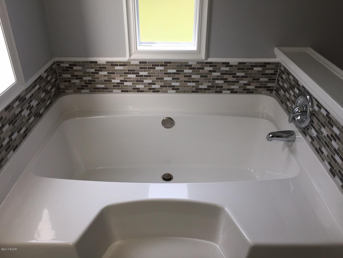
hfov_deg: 61.7
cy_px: 129
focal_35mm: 29
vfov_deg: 48.2
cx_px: 172
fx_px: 287
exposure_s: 1/120
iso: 50
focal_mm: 4.15
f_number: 2.2
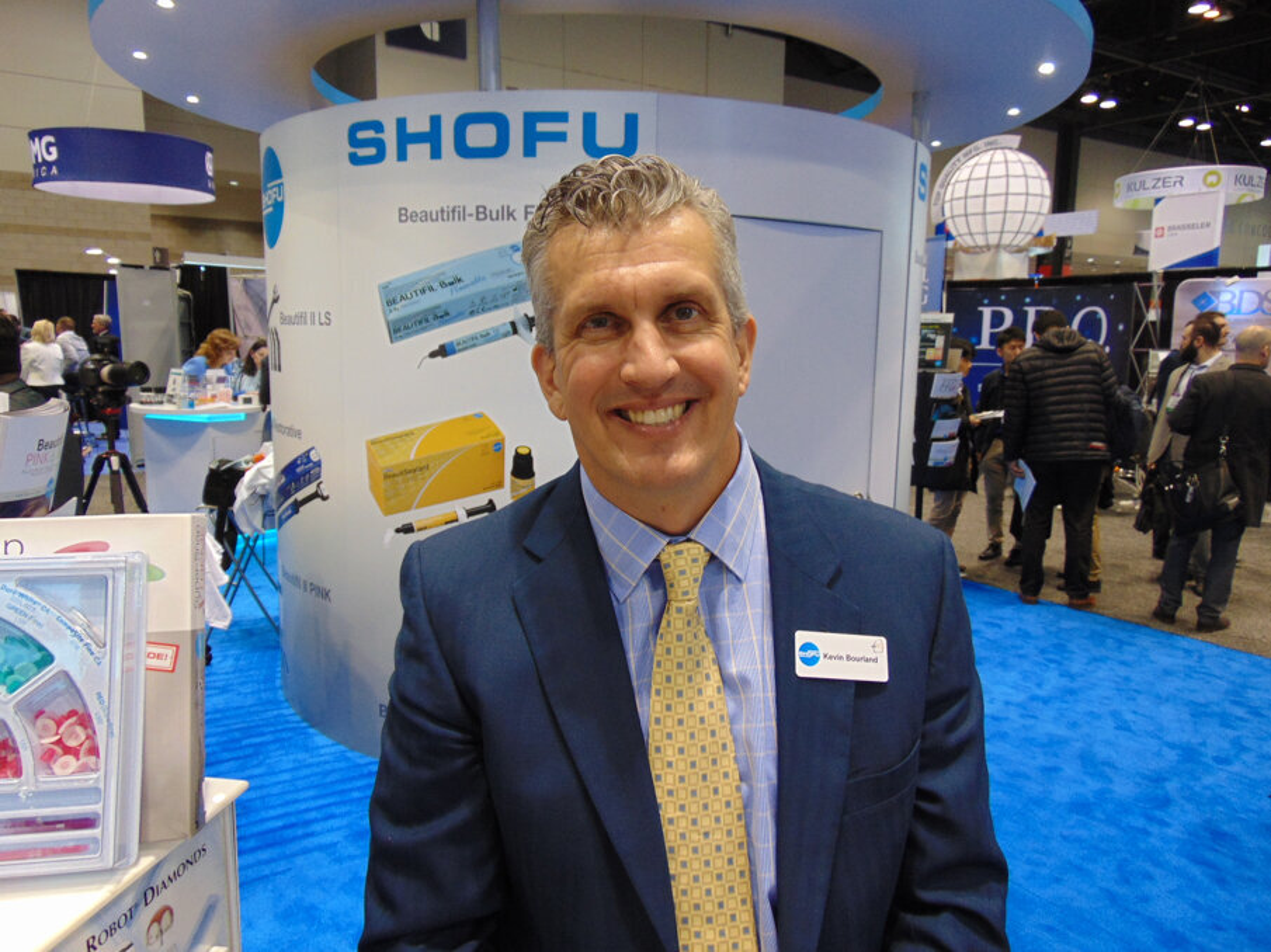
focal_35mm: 25
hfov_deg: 69.4
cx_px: 636
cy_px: 476
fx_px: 918
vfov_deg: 54.8
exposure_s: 1/30
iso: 100
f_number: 3
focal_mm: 4.5
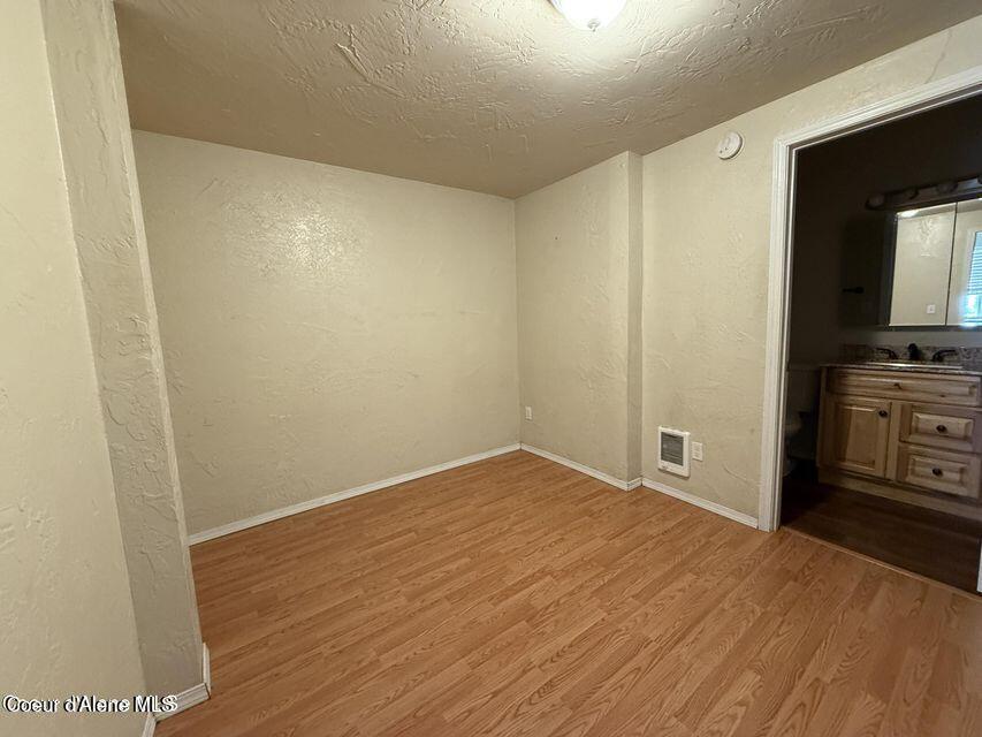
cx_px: 491
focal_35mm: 14
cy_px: 368
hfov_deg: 102.1
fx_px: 397
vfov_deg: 85.7
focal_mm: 2.22
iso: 320
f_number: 2.2
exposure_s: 1/60
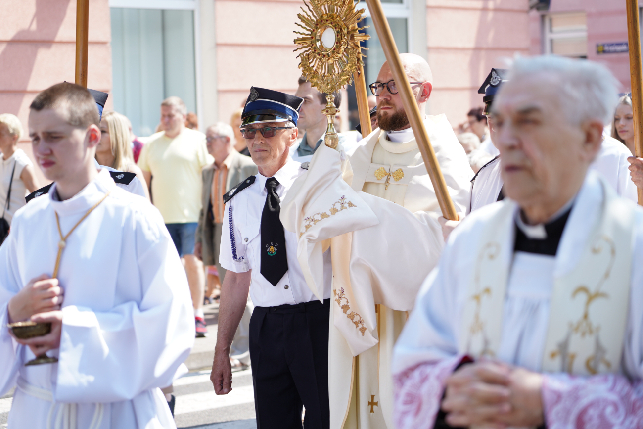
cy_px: 214
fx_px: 1875
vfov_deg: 13.0
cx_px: 322
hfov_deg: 19.5
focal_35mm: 105
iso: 100
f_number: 4
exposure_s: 1/250
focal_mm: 105
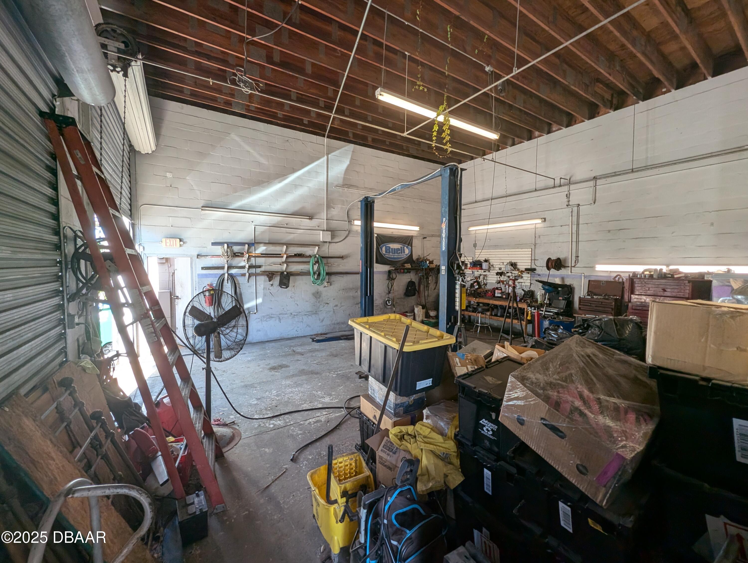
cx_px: 374
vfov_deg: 90.0
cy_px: 282
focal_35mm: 13
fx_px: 281
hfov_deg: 106.1
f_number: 2.2
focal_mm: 1.95
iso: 97
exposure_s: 1/120
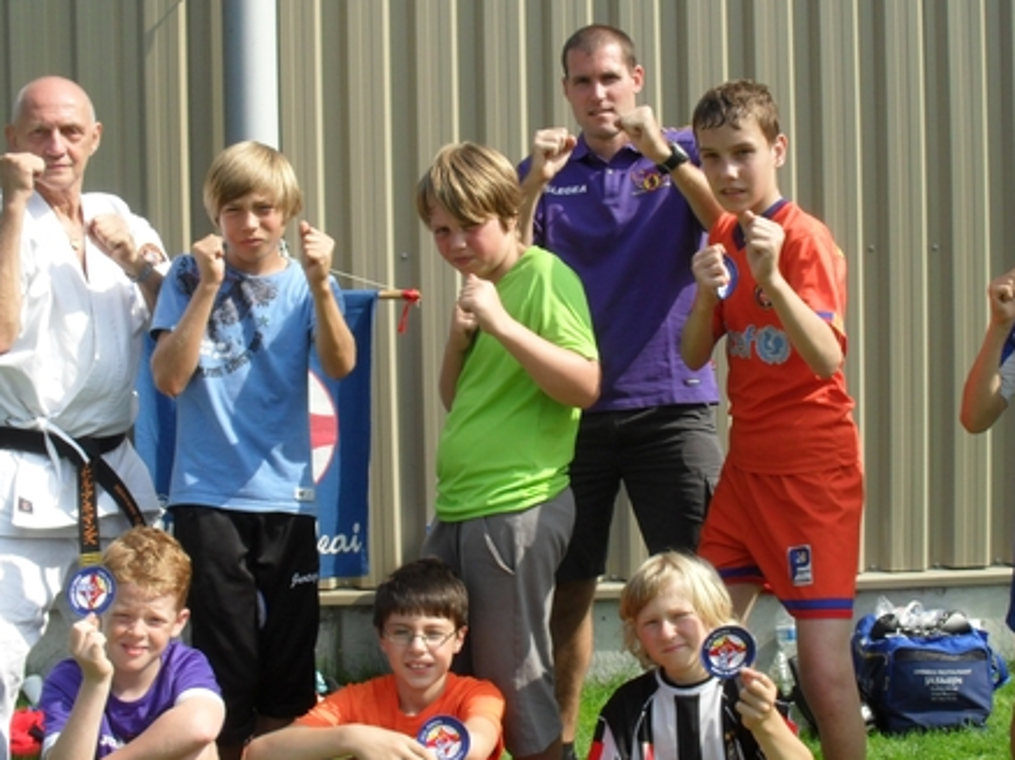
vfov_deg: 30.2
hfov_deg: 39.6
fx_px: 1407
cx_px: 552
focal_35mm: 48
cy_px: 385
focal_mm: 6.3
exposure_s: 1/125
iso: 100
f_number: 8.4
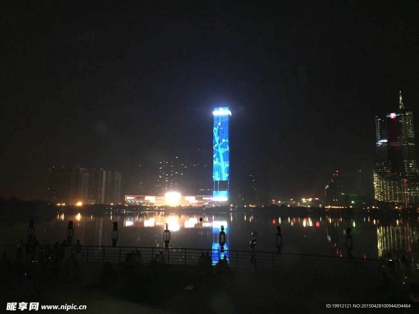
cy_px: 157
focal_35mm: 29
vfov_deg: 48.2
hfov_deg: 61.7
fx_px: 351
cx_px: 210
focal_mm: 4.15
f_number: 2.2
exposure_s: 1/17
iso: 500
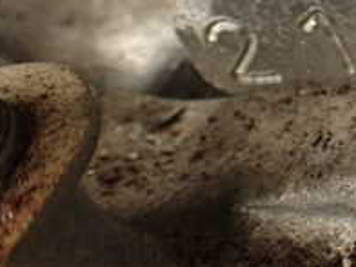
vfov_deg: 13.4
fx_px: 1131
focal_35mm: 110
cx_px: 532
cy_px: 31
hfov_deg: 16.3
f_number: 2.5
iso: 200
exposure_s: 1/40
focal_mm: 6.37
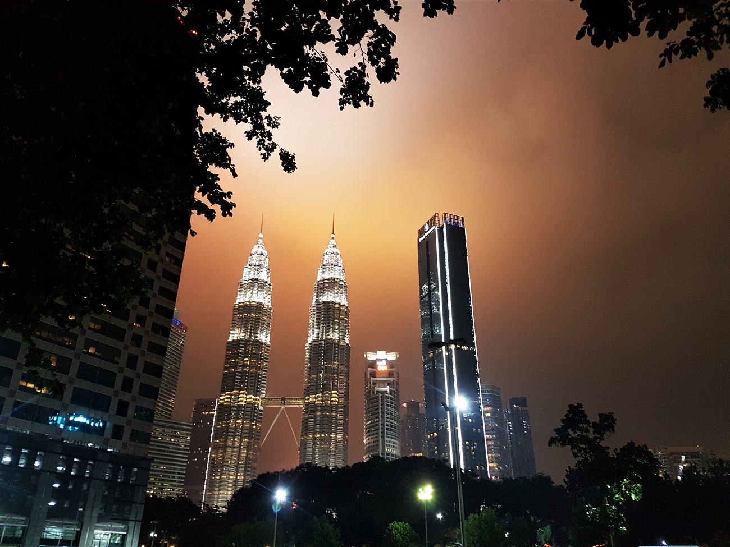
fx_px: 548
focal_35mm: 26
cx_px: 365
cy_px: 274
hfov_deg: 67.3
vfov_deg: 53.1
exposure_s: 1/11
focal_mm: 4.2
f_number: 1.7
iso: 250
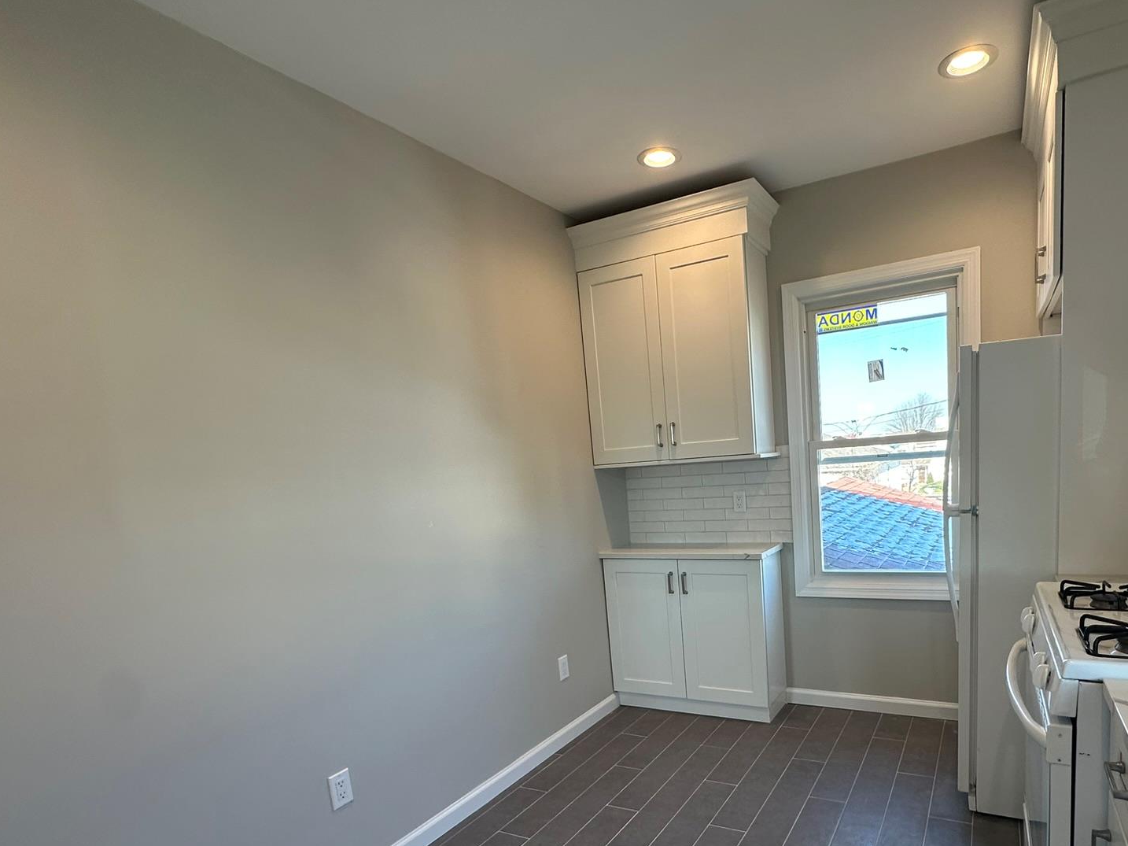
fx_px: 652
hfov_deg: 80.6
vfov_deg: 64.5
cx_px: 687
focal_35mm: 20
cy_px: 552
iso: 64
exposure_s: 1/120
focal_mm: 2.22
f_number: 2.2
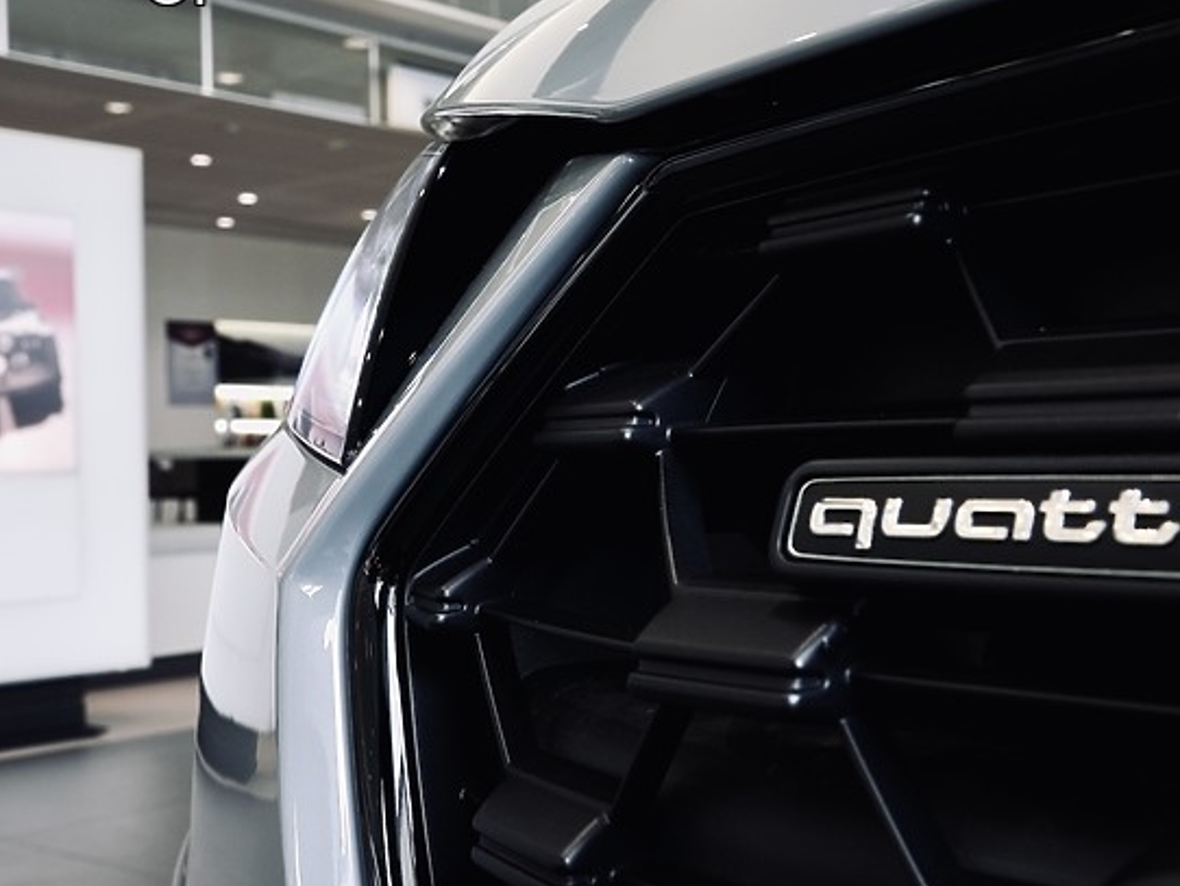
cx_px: 677
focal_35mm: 46
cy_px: 465
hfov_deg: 41.1
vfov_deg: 31.5
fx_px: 1569
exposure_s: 1/30
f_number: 10
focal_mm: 24
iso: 500
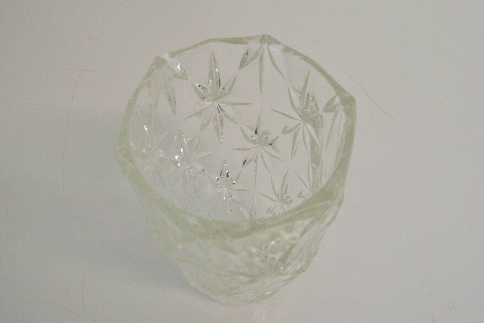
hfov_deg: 46.4
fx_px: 565
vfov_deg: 31.9
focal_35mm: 42
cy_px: 162
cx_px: 242
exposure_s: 1/250
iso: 1600
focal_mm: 28
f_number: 8
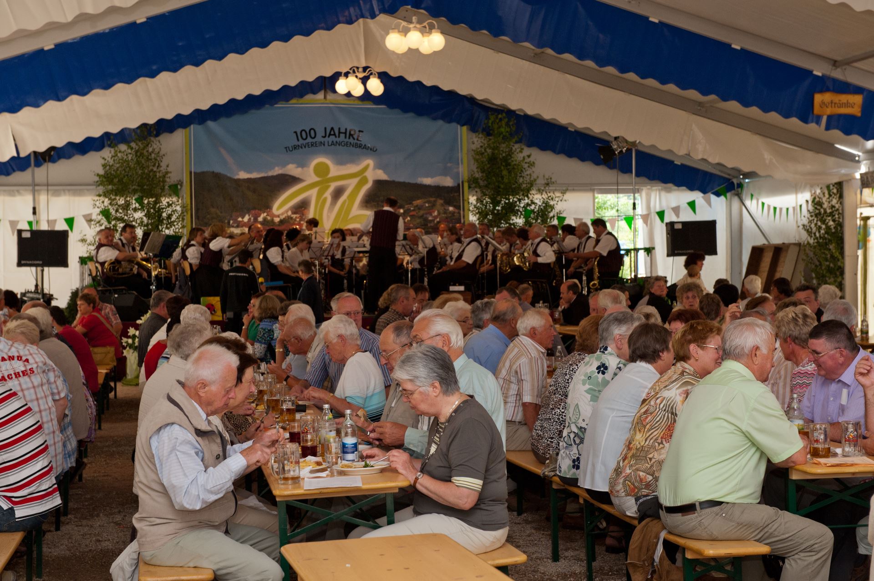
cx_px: 437
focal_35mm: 70
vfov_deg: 19.4
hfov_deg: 28.9
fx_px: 1698
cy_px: 290
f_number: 8
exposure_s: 1/200
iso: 1250
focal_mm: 70
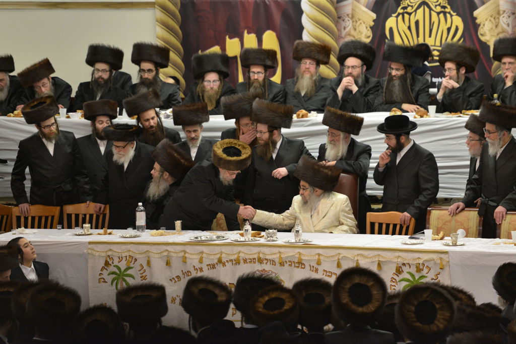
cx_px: 258
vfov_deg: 7.4
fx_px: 2652
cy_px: 172
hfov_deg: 11.1
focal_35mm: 185
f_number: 3.2
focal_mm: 185
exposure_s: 1/200
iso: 1100
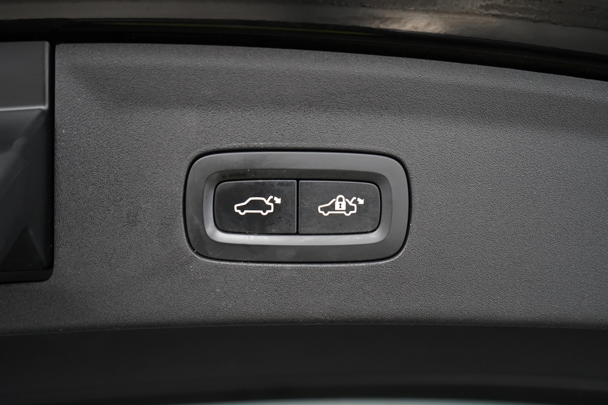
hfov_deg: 50.7
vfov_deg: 35.1
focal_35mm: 38
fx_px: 642
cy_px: 202
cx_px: 304
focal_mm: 38
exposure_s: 1/80
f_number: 4
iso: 4000
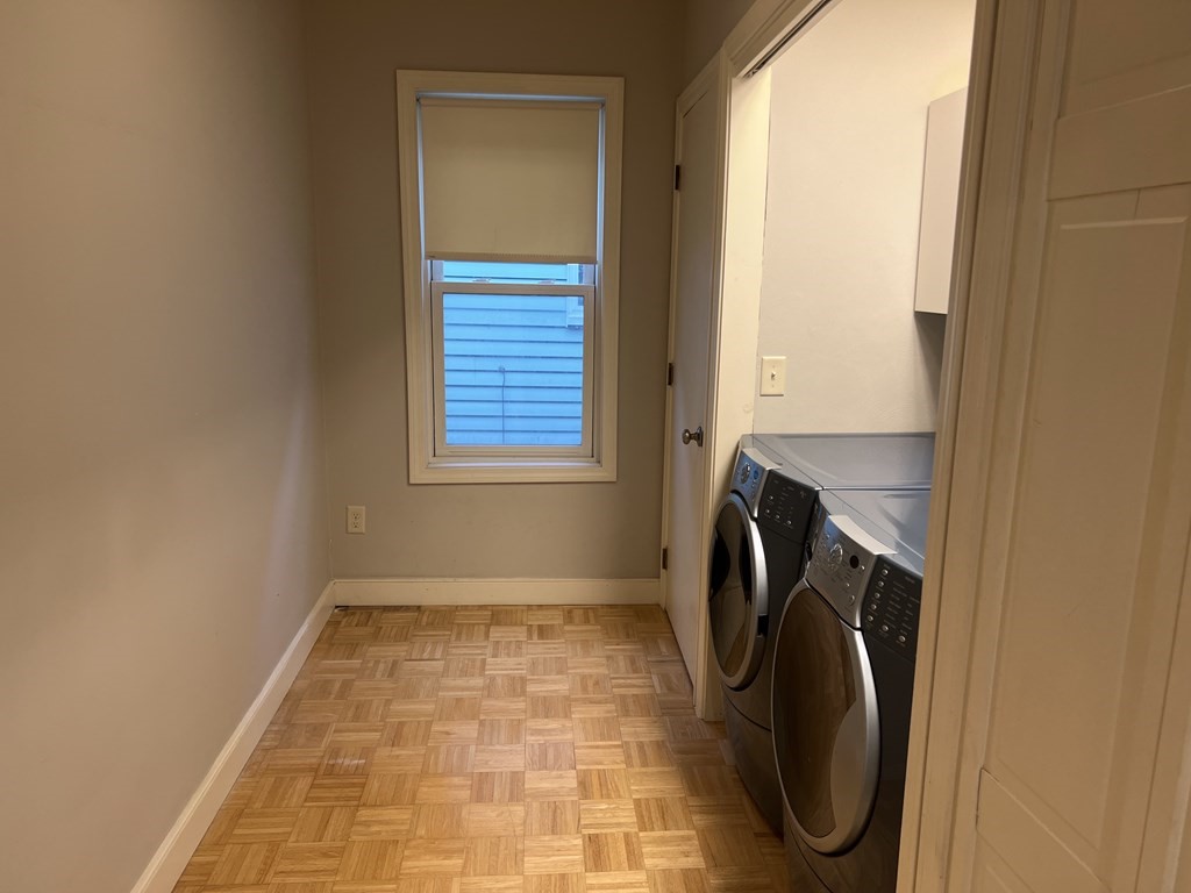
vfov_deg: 53.1
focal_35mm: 26
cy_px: 446
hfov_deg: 67.3
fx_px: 895
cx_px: 596
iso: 100
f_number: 1.5
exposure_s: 1/120
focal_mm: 5.7
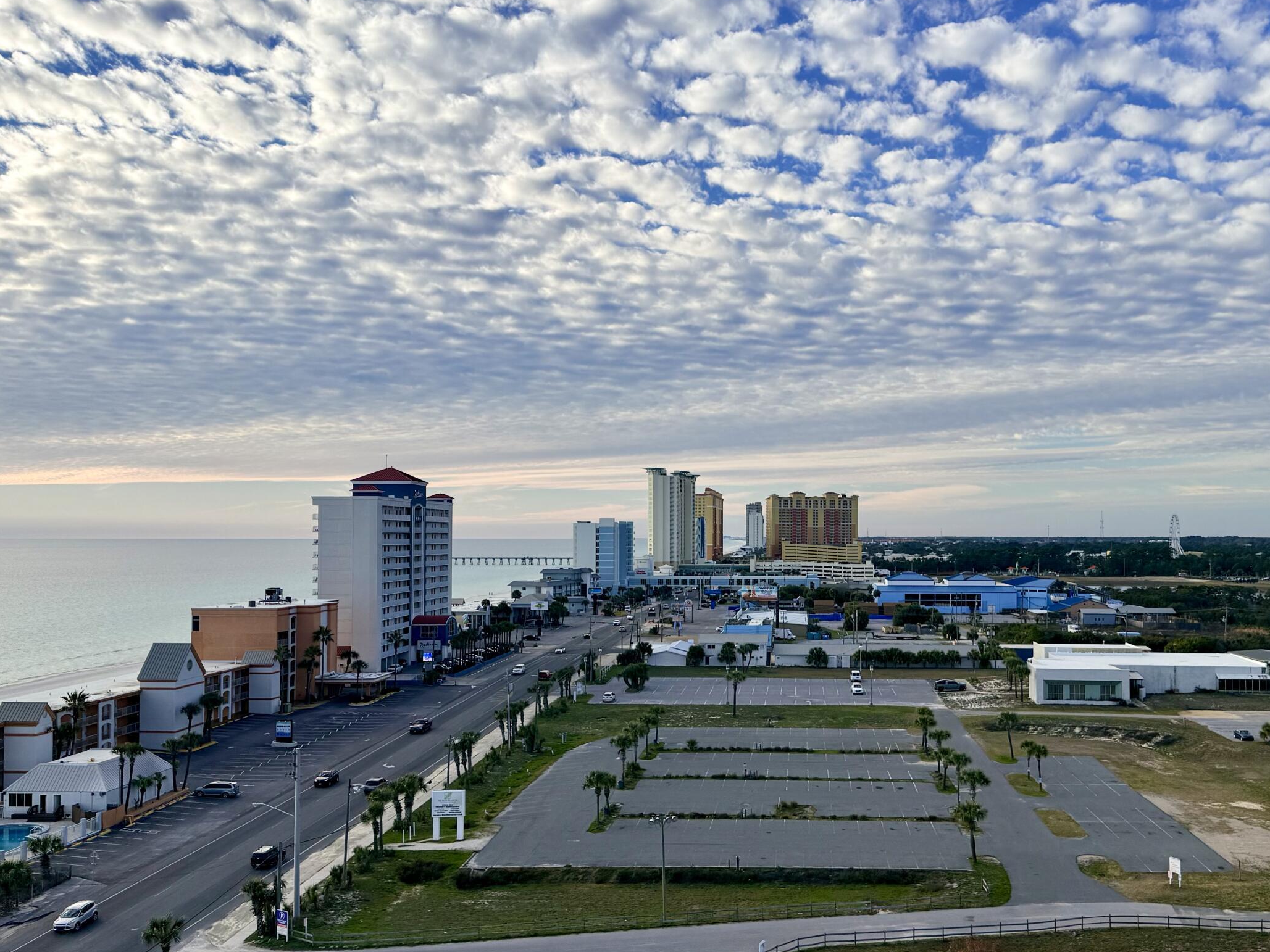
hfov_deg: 52.3
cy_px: 518
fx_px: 1284
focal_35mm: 35
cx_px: 756
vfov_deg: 40.7
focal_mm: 6.76
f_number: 1.78
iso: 80
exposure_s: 1/4673
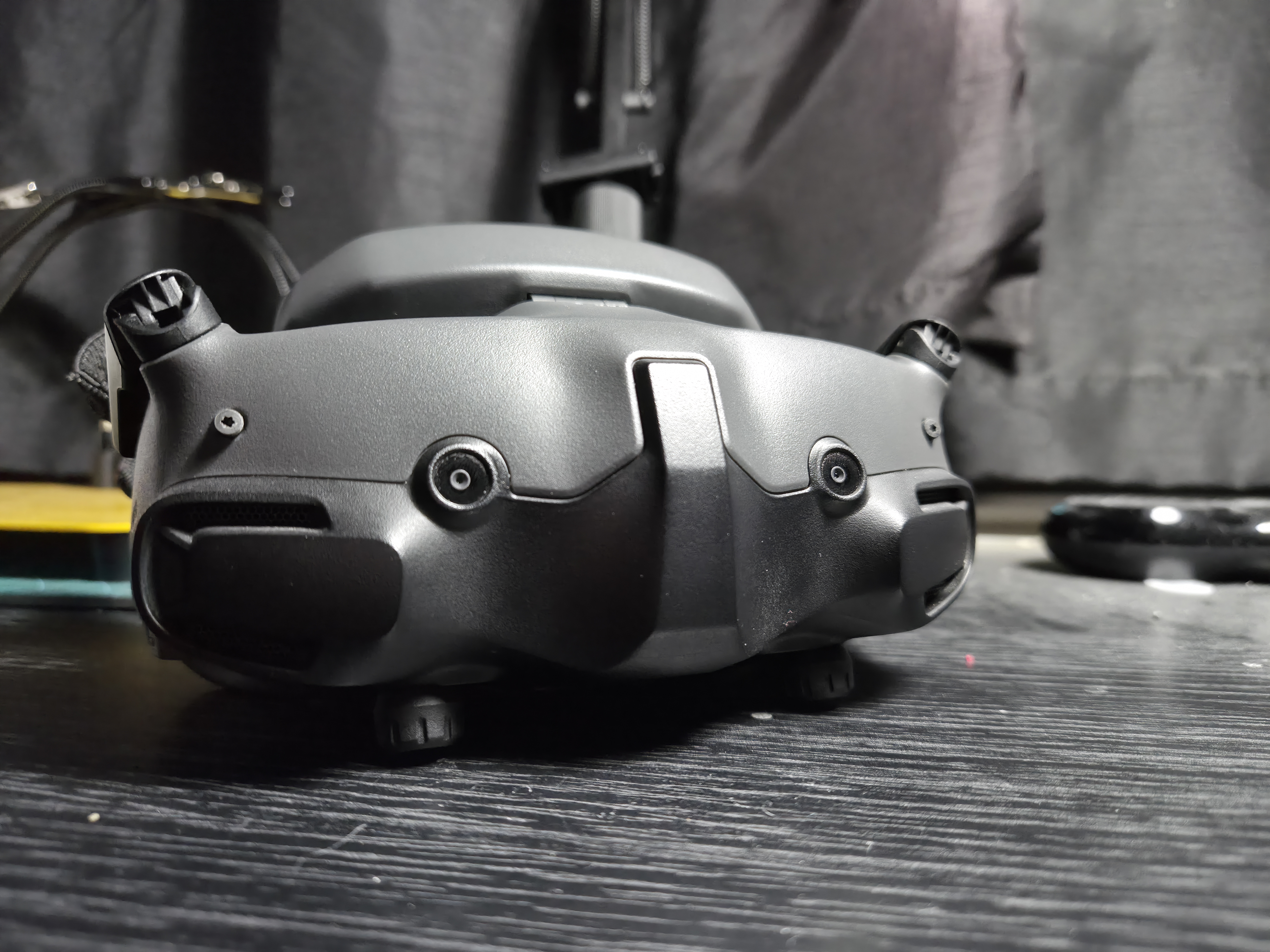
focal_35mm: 23
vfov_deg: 58.9
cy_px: 476
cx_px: 635
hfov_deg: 73.9
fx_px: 844
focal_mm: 5.4
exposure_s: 1/50
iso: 320
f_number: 1.8
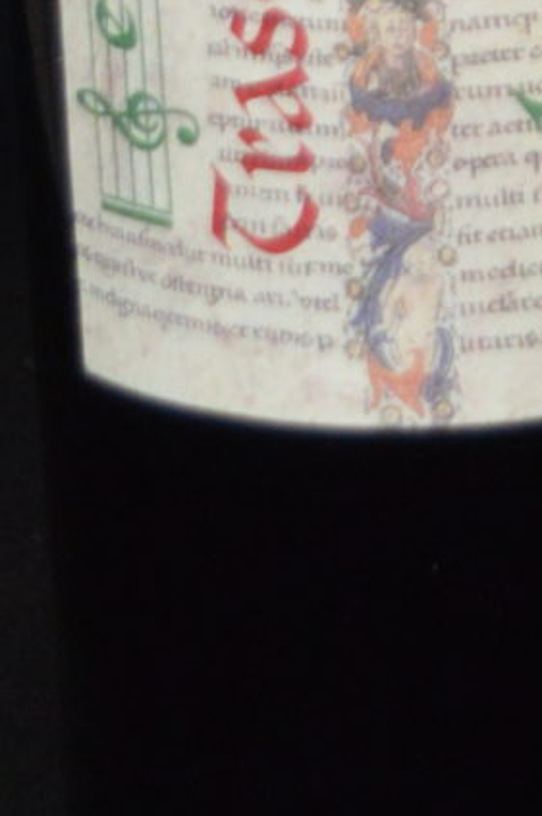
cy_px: -1020
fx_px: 5750
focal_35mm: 254
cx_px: 1055
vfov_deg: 7.6
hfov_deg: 5.3
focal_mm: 28
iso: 1250
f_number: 4.2
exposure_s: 1/60
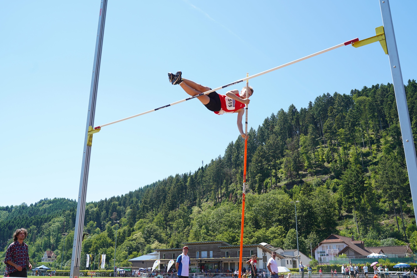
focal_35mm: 33
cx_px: 208
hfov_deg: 57.2
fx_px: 382
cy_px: 139
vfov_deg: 40.0
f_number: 6.3
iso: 200
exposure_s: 1/320
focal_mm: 33
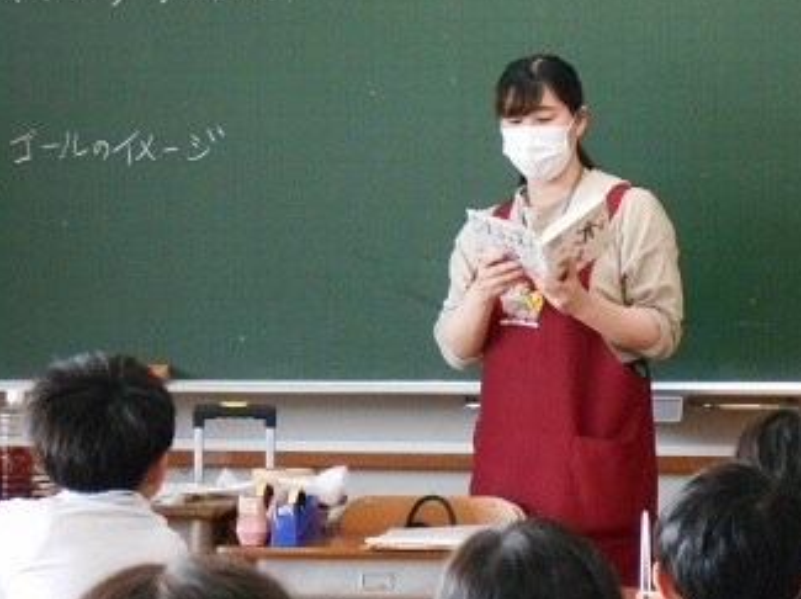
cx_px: 551
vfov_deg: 9.4
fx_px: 3629
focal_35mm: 157
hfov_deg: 12.6
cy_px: 245
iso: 800
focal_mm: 20.1
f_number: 6
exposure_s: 1/40
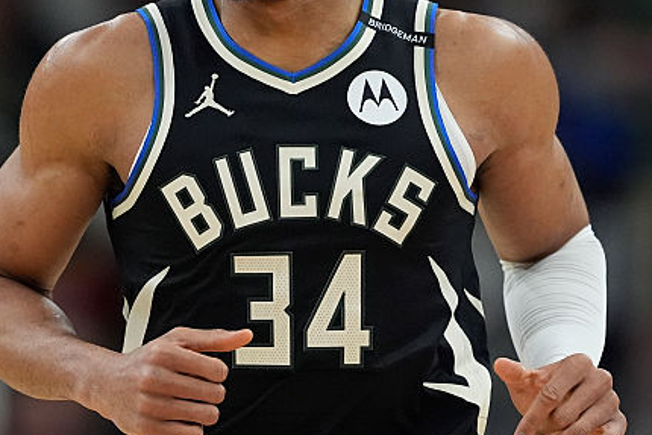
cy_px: 137
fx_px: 17265
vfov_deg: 1.4
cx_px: 199
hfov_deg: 2.2
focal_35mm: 953
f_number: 3.2
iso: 4000
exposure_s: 1/2000
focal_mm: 400
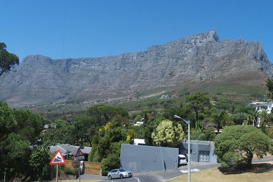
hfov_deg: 61.9
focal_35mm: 30
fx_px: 228
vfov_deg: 43.6
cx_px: 137
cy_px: 85
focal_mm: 6
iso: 100
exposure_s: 1/640
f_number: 3.5
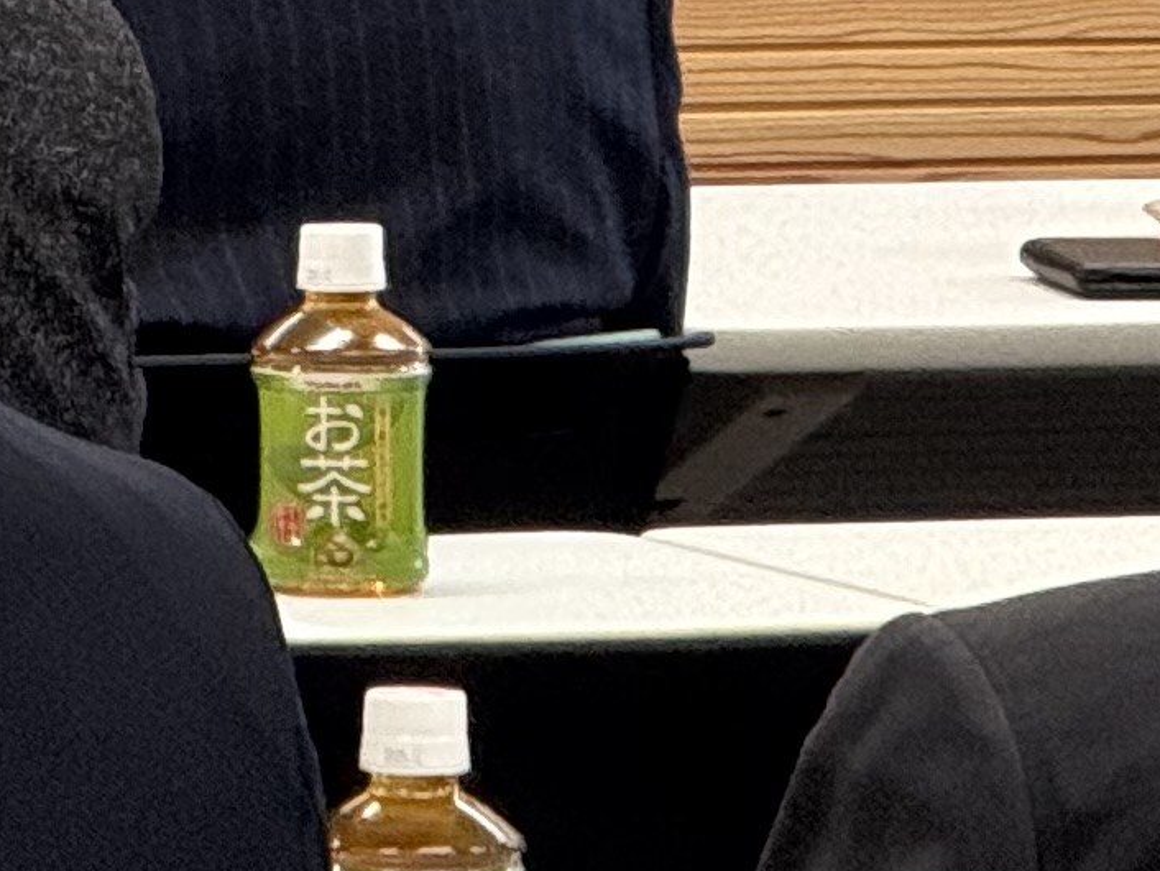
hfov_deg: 2.9
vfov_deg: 2.2
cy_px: -1571
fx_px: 22963
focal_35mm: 685
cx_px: -150
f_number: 2.8
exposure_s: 1/99
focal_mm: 15.66
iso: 200
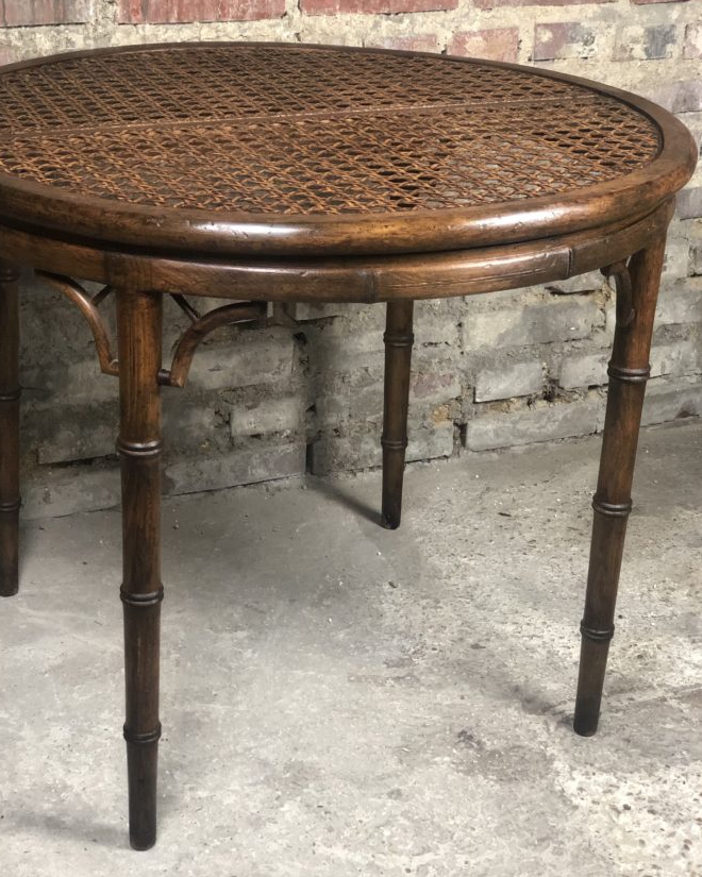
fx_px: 1636
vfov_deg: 30.0
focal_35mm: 63
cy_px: 386
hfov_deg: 24.2
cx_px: 299
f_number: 2.4
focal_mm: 6
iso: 125
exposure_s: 1/33
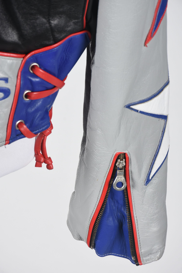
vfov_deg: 13.7
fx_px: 1135
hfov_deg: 9.2
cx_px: 91
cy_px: 136
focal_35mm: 150
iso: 200
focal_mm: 100
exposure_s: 1/125
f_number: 11
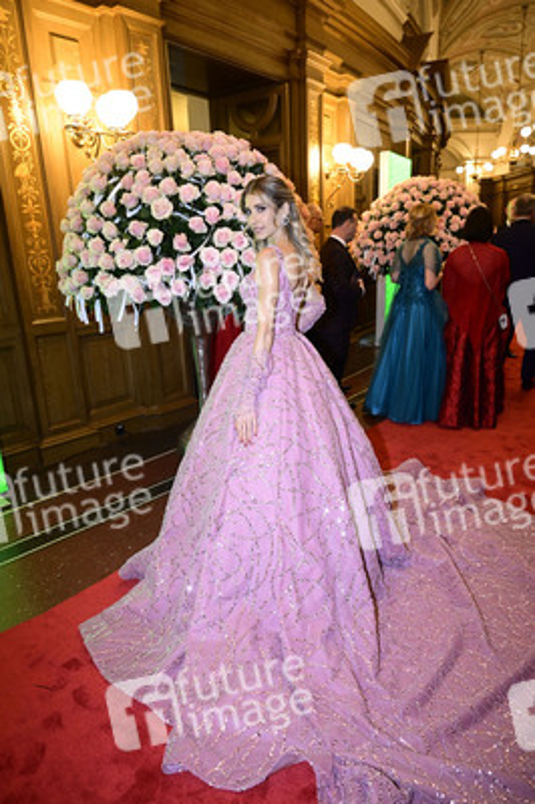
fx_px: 536
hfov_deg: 53.1
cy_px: 402
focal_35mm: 24
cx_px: 268
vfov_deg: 73.8
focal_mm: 24
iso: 3200
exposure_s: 1/200
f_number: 3.2
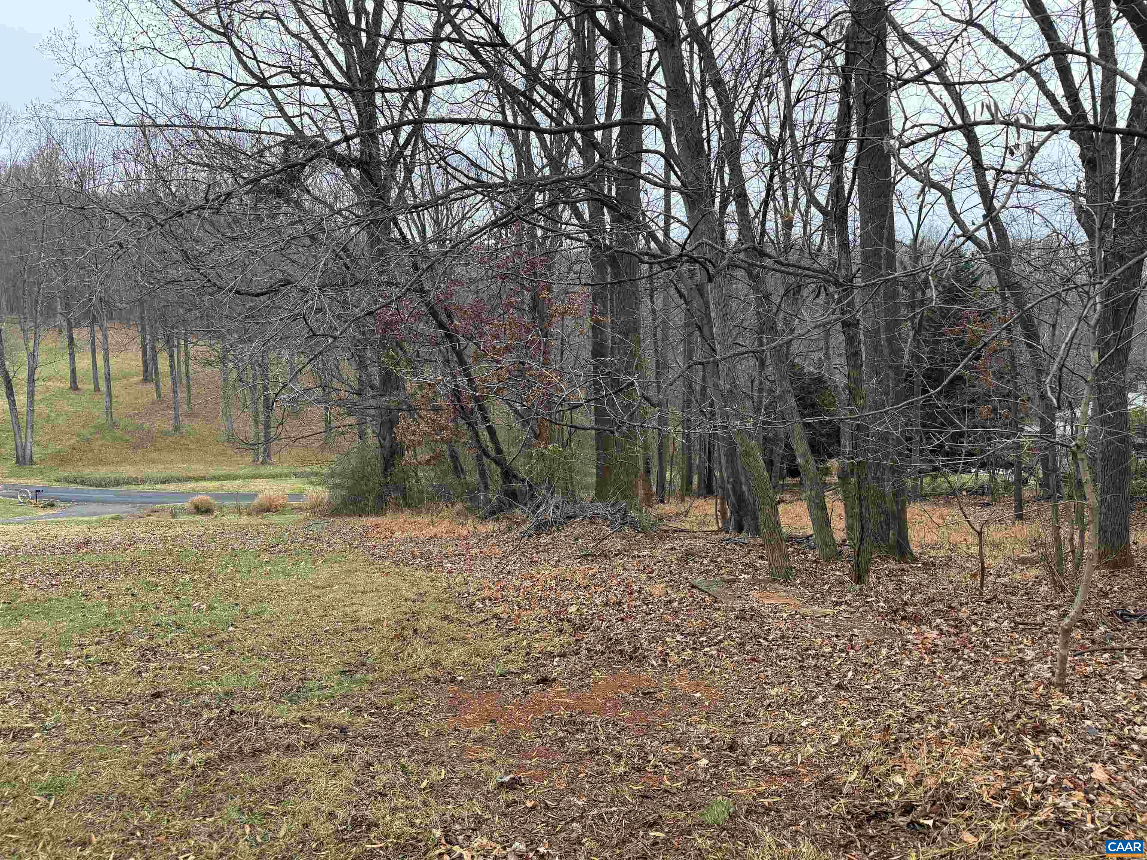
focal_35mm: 24
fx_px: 795
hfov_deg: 71.6
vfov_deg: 56.8
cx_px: 574
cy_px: 430
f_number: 1.78
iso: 200
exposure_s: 1/97
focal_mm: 6.76
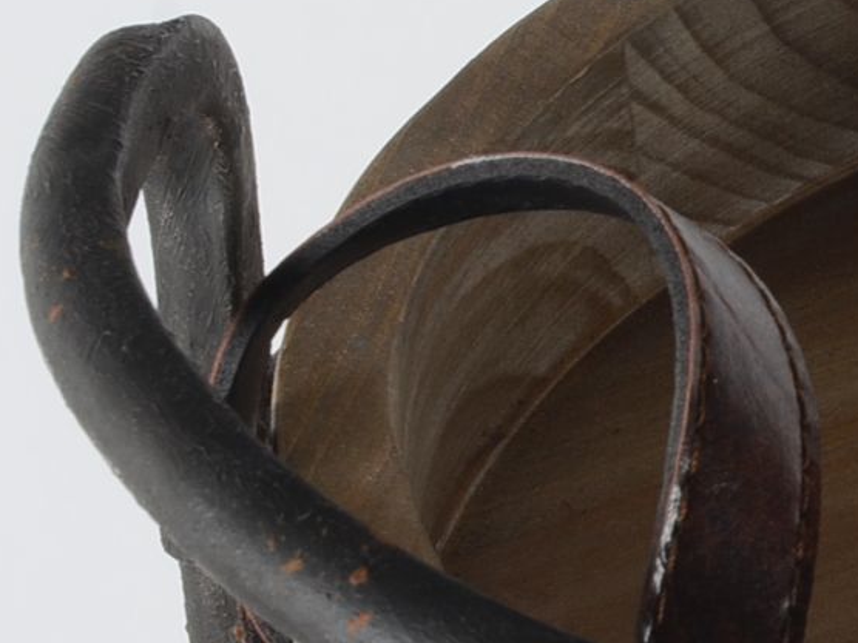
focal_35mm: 370
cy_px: 348
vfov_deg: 4.0
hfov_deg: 5.3
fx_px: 9171
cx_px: 1693
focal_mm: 58
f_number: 11
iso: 160
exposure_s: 1/125
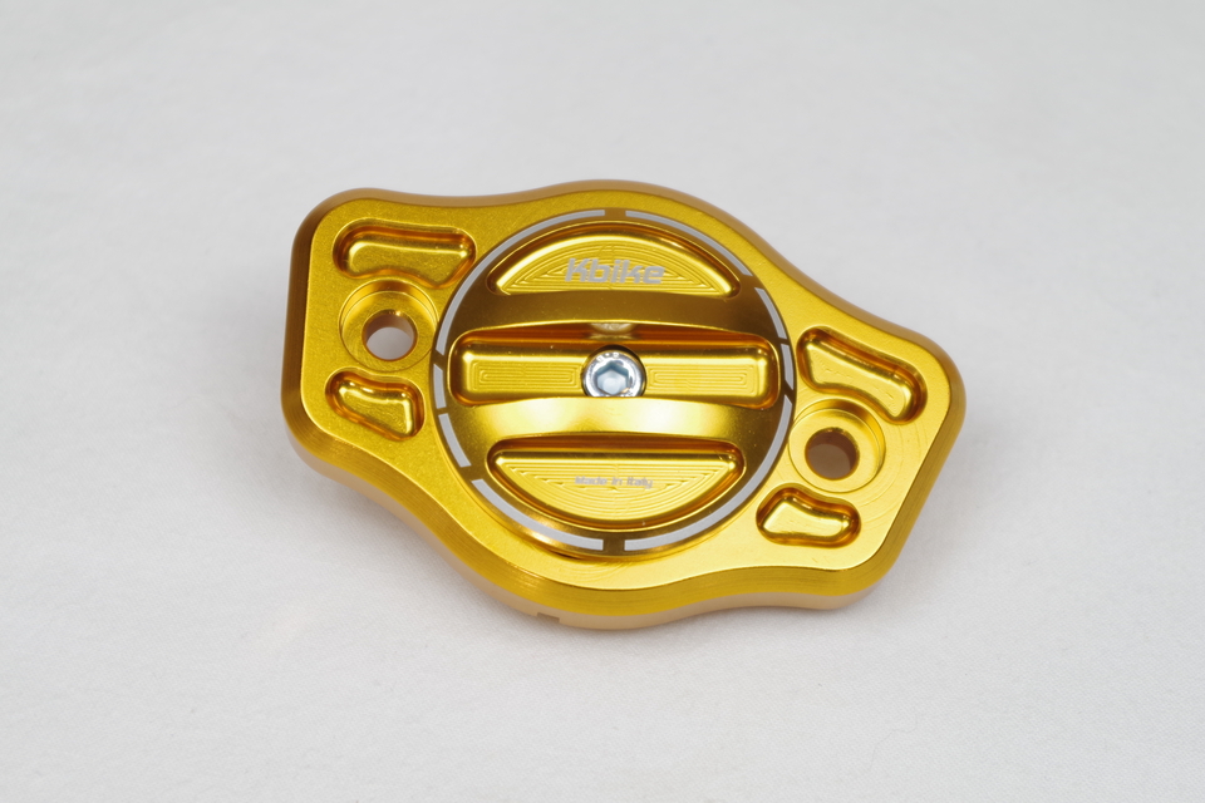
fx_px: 2745
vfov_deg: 16.7
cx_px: 602
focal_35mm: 82
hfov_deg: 24.8
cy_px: 402
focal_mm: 55
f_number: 5.6
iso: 100
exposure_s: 1/20
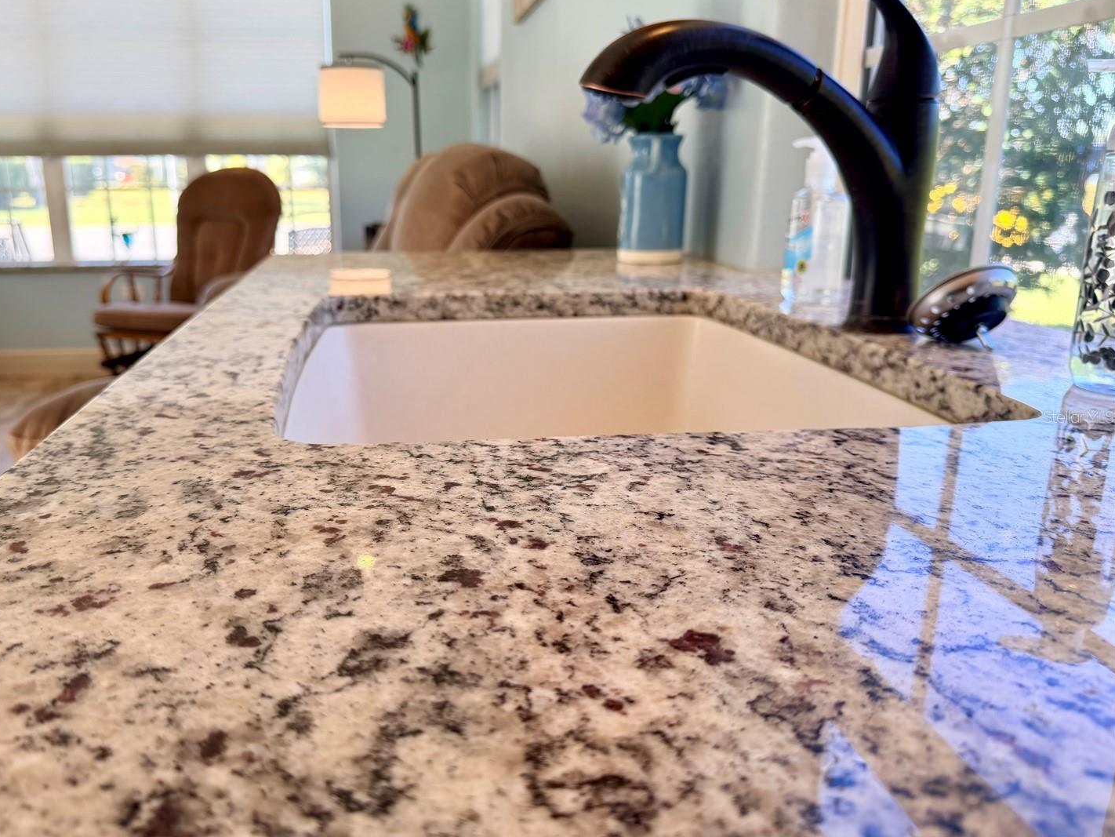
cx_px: 490
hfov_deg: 65.1
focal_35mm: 27
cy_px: 417
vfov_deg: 51.4
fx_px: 870
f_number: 1.78
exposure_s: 1/315
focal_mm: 6.76
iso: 80
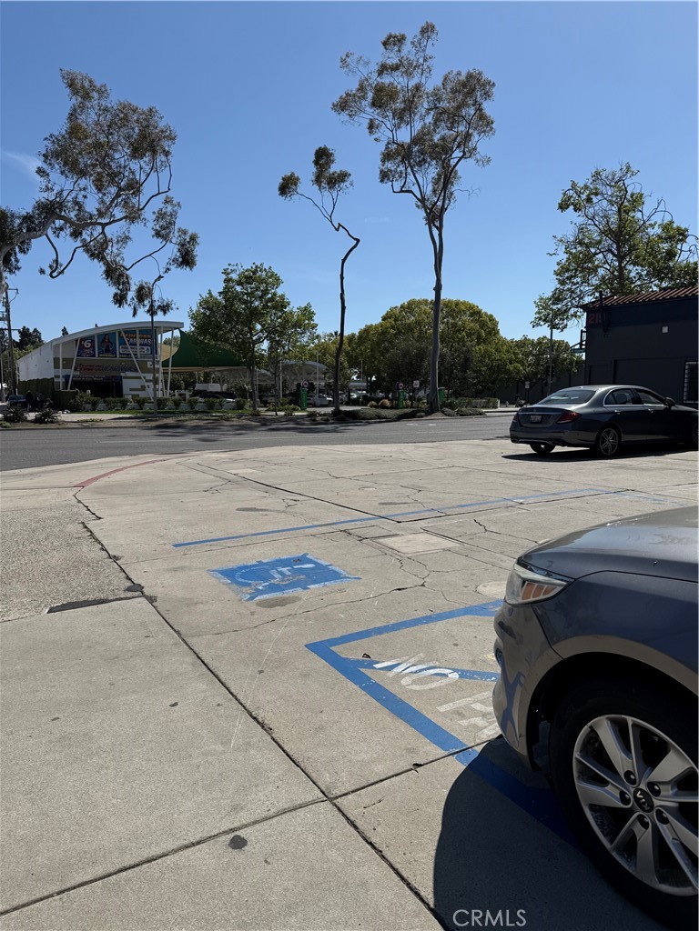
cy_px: 466
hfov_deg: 56.8
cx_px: 350
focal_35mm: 24
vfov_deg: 71.6
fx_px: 646
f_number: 1.78
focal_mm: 6.76
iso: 80
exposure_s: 1/9091
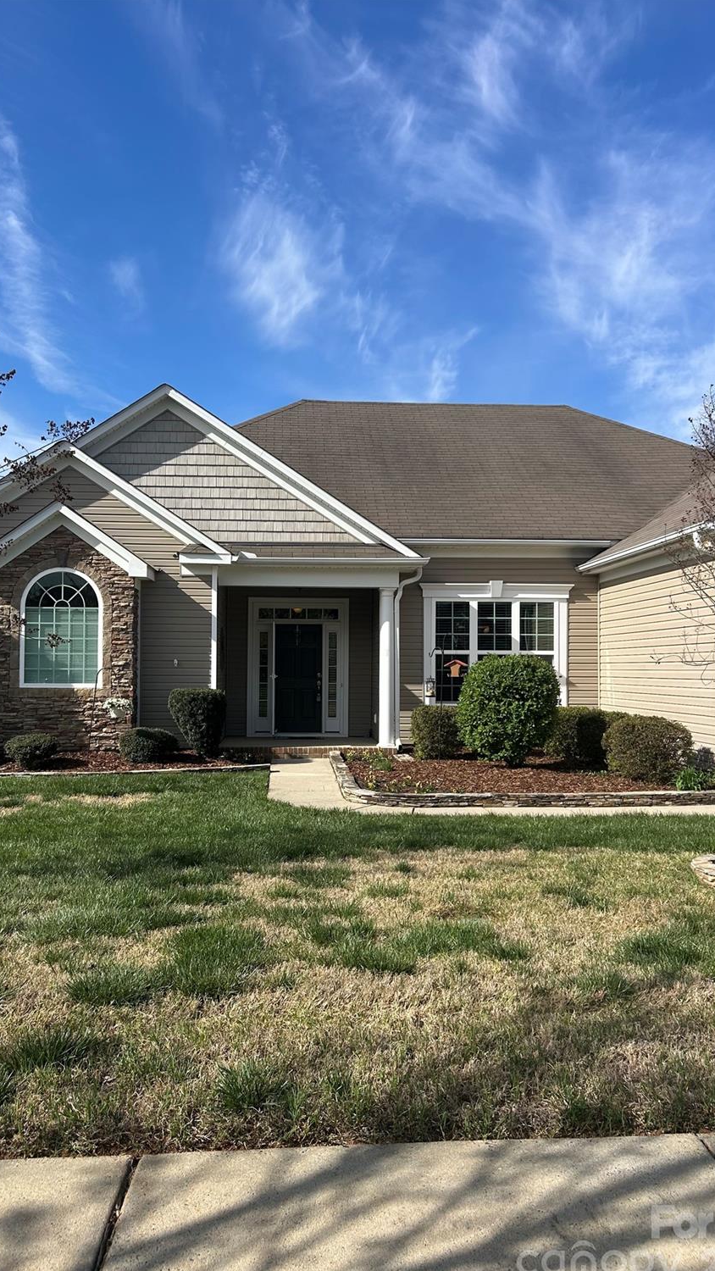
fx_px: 977
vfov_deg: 66.1
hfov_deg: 40.1
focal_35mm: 29
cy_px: 648
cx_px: 315
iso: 50
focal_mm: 5.7
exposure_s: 1/3704
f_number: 1.5
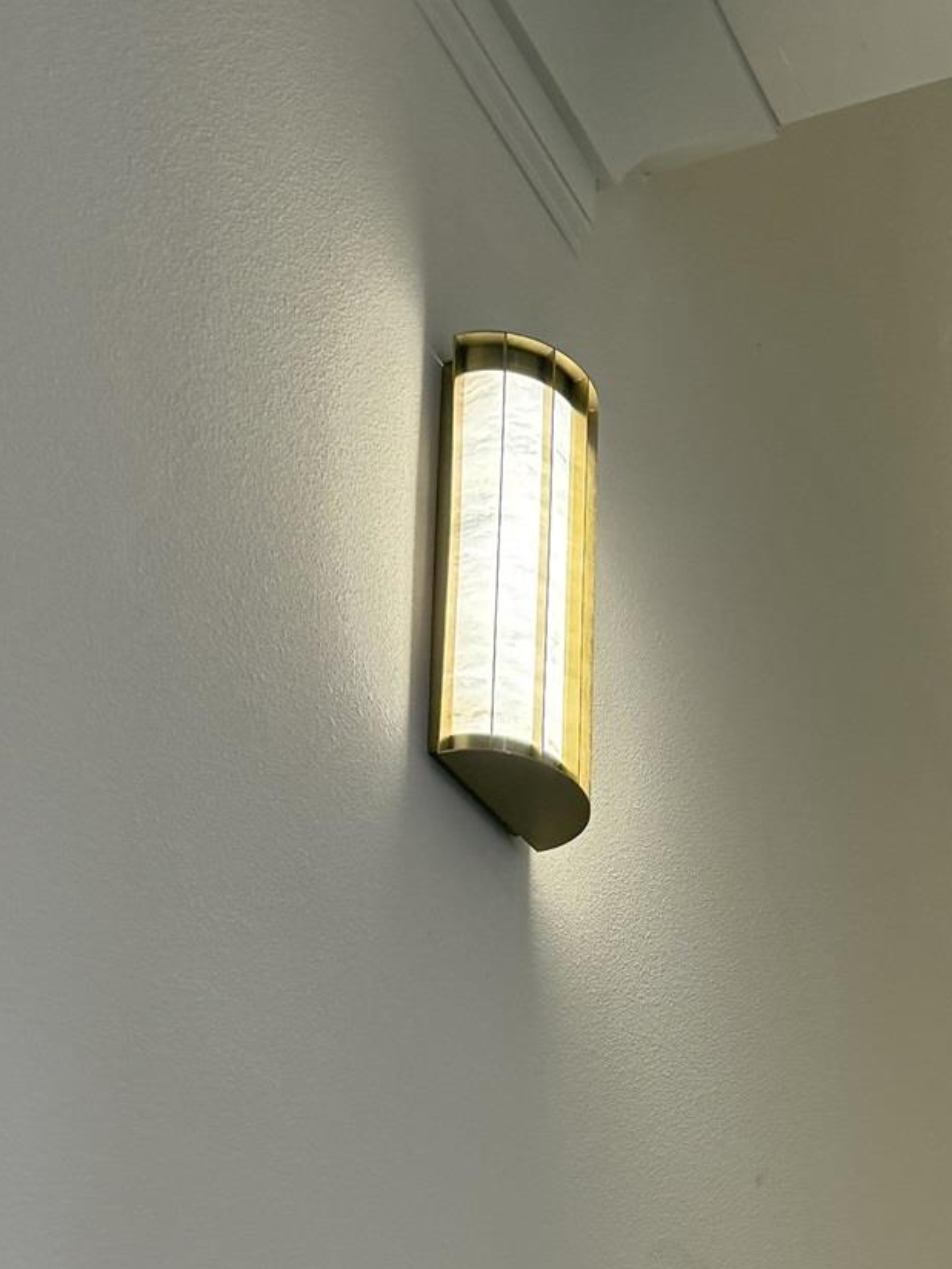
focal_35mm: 67
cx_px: 909
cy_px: 1621
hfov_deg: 21.3
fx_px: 2456
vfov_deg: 25.3
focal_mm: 6.76
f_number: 1.78
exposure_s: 1/120
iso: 200
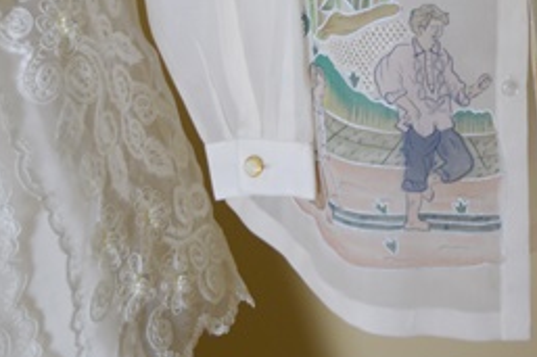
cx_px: 474
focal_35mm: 70
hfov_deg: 27.9
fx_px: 1043
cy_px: -29
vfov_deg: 18.7
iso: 500
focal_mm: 20
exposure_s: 1/60
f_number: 4
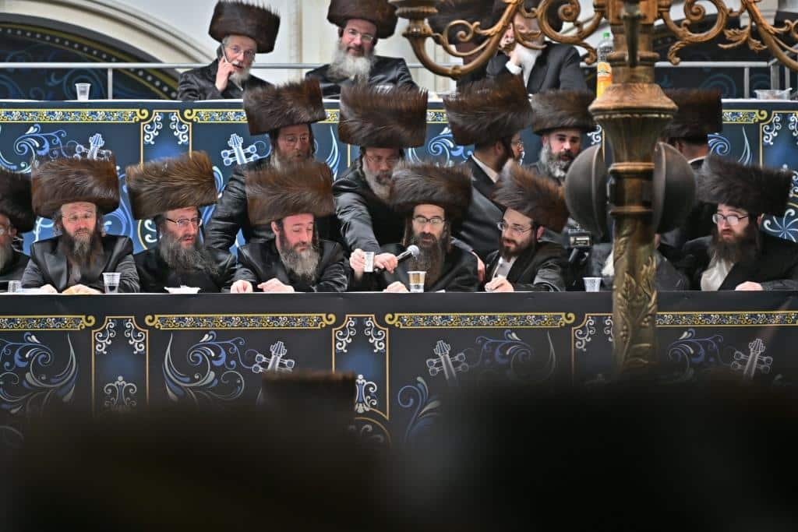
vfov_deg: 4.6
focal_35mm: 300
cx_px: 399
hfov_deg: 6.9
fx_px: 6650
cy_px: 266
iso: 125
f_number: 2.8
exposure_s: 1/125
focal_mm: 200
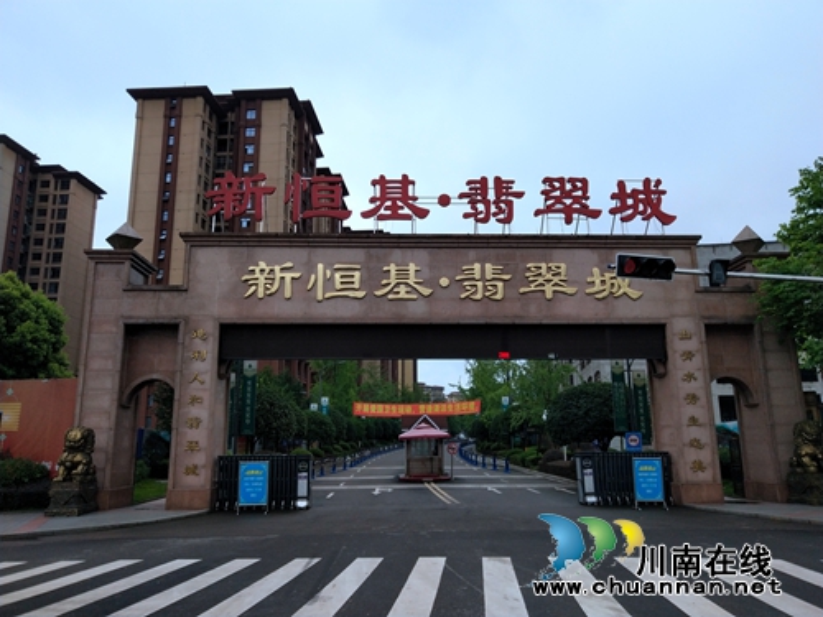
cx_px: 412
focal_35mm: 30
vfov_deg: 46.8
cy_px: 308
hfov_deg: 60.0
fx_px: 713
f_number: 1.8
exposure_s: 1/1152
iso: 67
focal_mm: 3.95
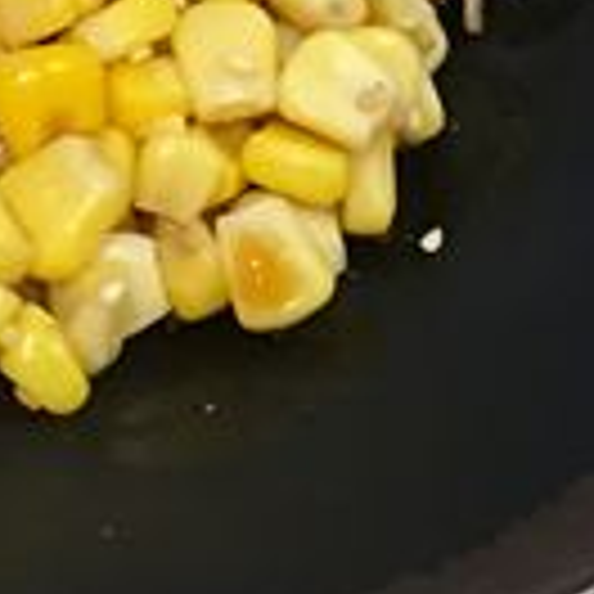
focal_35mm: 155
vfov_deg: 10.6
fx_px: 3009
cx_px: 99
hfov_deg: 11.2
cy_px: -477
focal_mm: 4.15
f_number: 2.2
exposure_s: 1/15
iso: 80
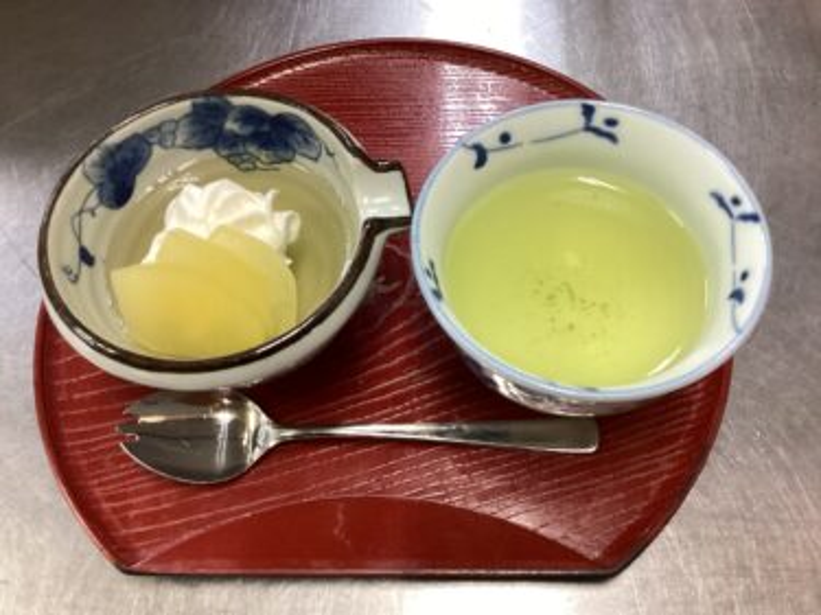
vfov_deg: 45.4
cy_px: 308
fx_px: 735
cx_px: 410
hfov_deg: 58.4
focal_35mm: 31
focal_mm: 3.3
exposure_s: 1/50
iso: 125
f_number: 2.4
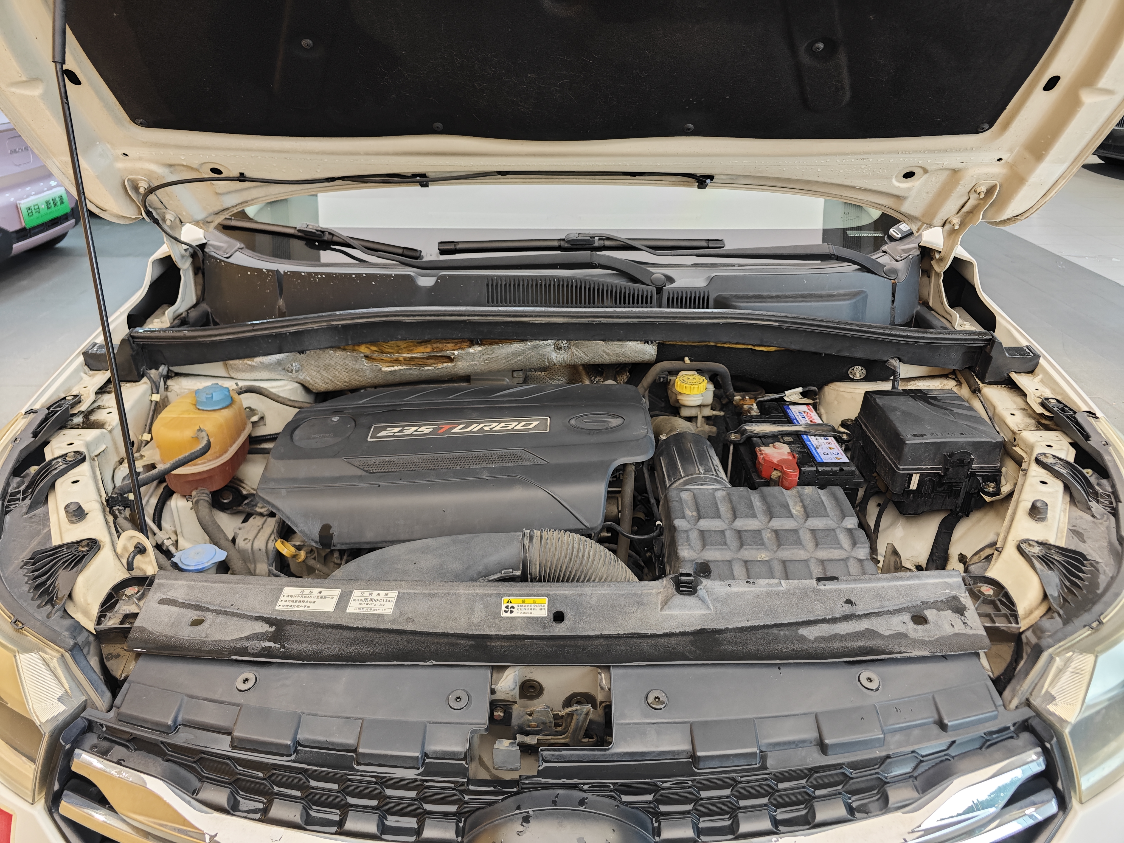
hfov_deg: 73.9
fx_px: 747
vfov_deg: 58.9
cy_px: 422
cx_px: 562
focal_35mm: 23
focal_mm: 8.7
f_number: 1.9
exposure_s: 1/50
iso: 400
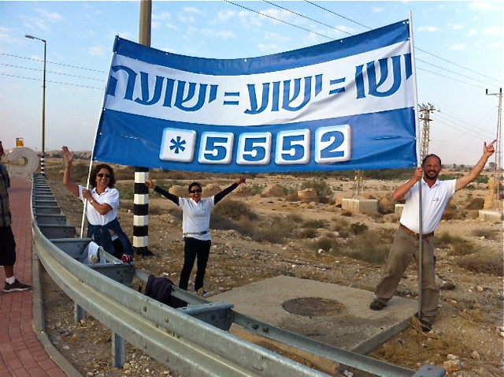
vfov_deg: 40.6
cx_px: 252
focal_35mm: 35
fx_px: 509
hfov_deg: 52.7
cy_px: 188
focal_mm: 3.85
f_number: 2.8
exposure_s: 1/591
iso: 80
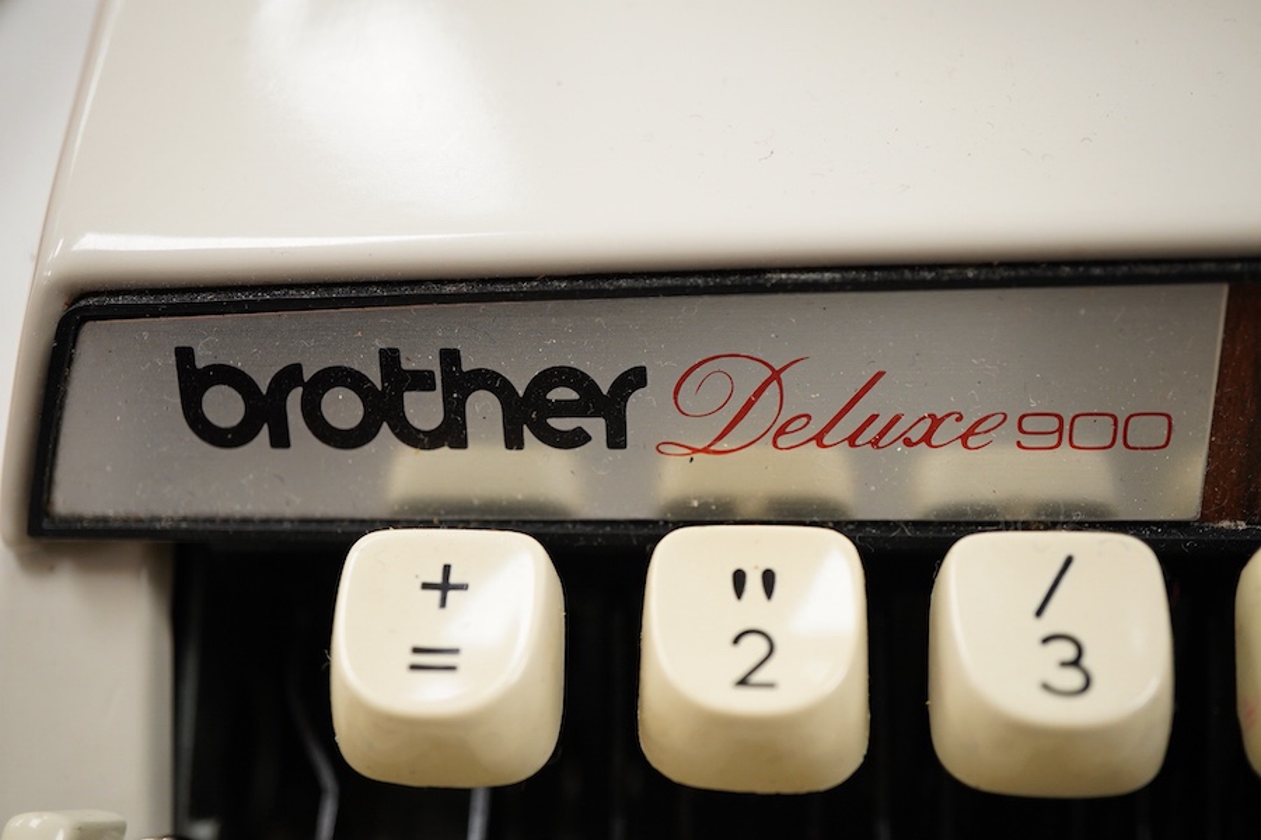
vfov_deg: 29.9
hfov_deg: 43.6
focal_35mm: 45
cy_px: 420
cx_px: 630
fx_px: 1576
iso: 1250
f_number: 6.3
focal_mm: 30
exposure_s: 1/125
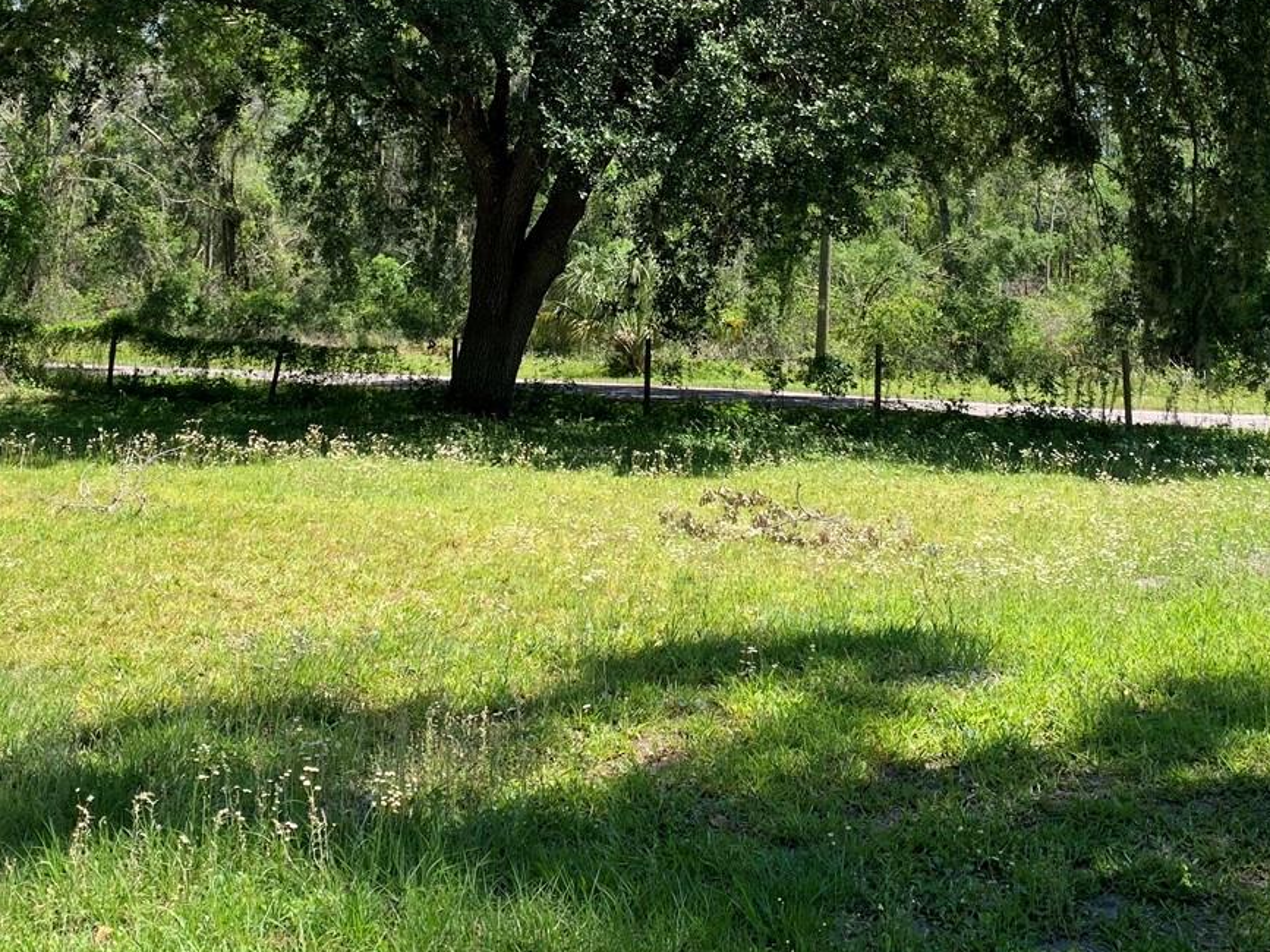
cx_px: 561
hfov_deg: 39.6
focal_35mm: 48
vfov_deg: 29.3
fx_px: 1761
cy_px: 132
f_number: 1.8
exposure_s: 1/777
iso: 25
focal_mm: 4.25
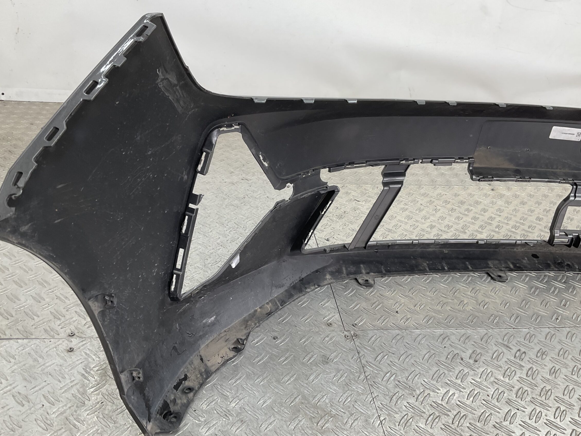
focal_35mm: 33
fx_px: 554
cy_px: 224
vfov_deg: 42.9
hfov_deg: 55.4
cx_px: 284
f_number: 1.8
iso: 20
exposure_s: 1/100
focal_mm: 3
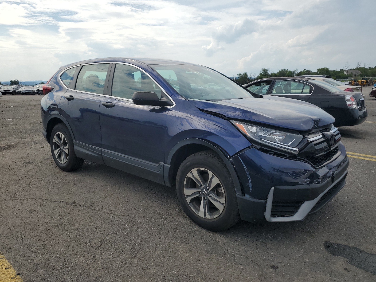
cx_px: 188
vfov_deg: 53.1
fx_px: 282
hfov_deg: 67.3
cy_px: 141
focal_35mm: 26
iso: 50
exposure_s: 1/5000
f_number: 1.5
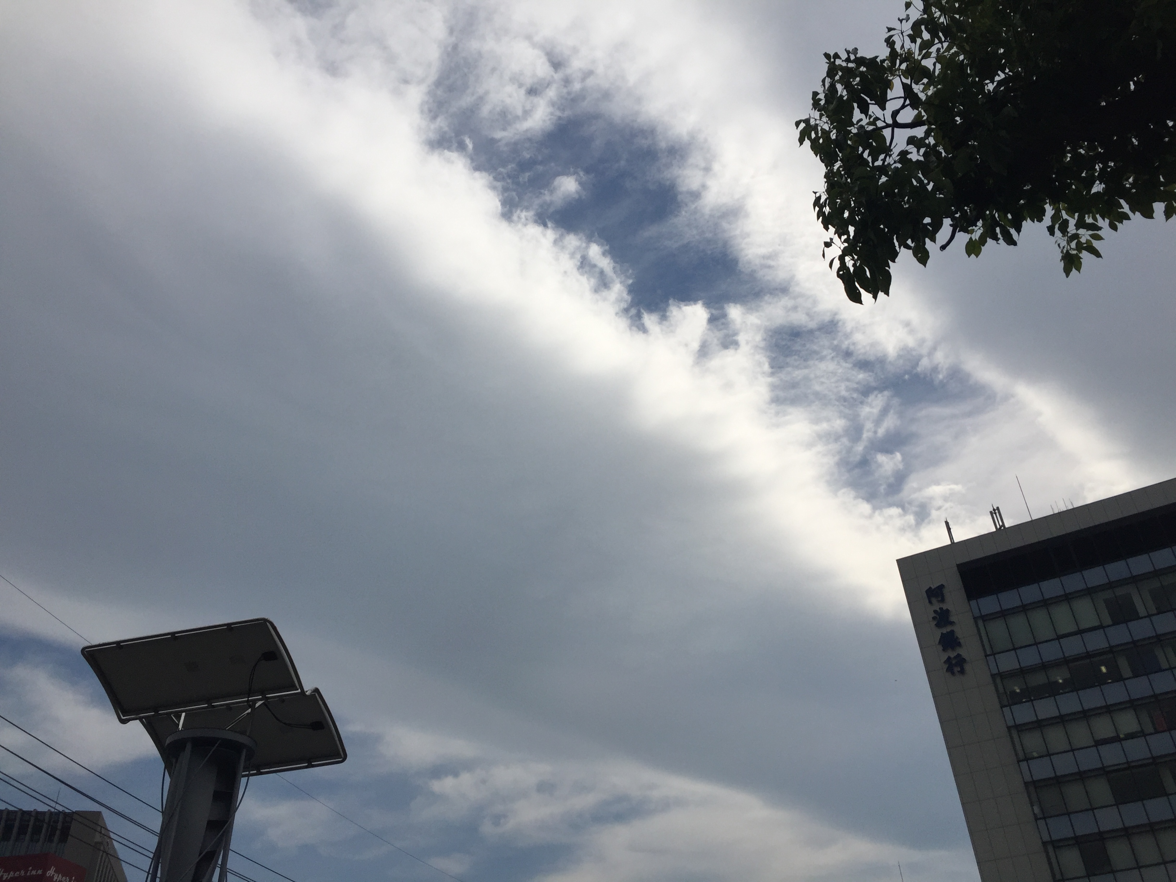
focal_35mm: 29
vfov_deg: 48.2
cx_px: 588
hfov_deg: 61.7
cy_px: 441
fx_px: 985
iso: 32
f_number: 2.2
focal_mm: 4.15
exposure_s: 1/9901
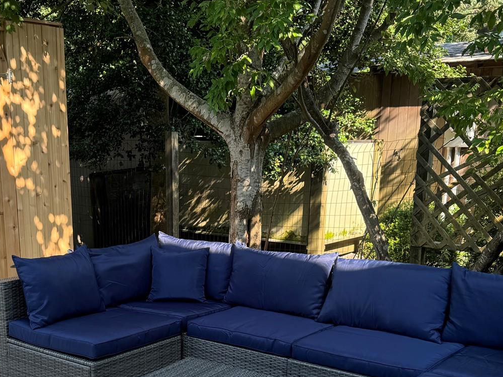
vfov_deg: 28.8
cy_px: 320
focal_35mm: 49
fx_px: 712
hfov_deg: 38.6
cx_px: 178
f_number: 1.78
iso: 80
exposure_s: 1/309
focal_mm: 6.76
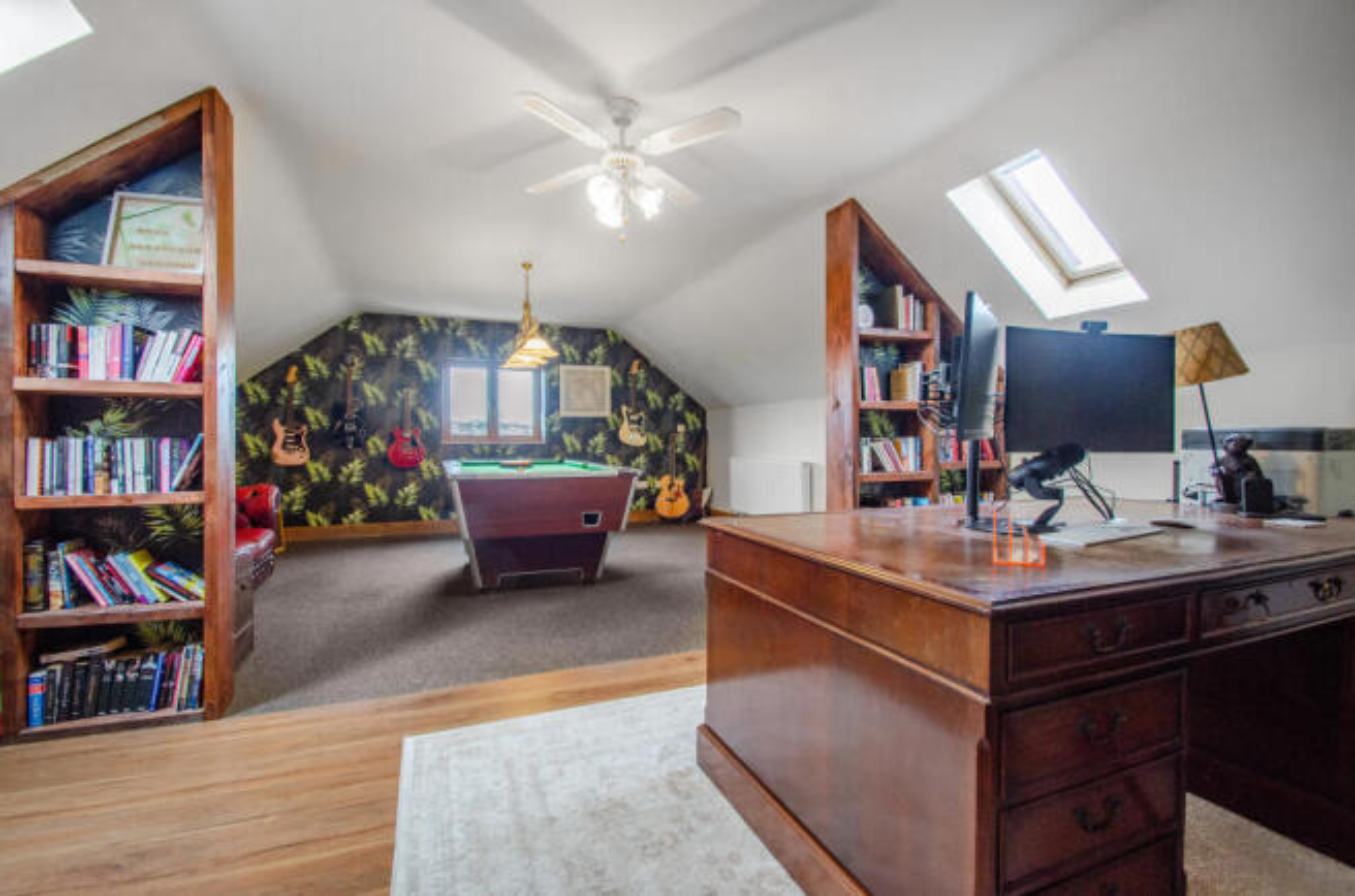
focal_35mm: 15
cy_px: 448
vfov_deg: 77.0
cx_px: 678
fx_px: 563
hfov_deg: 100.5
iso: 320
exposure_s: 1/25
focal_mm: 10
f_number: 7.1
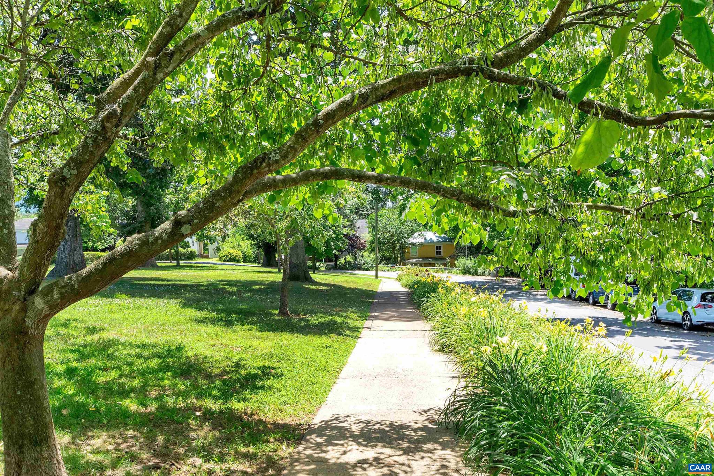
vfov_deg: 43.6
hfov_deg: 61.9
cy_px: 238
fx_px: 595
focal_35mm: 30
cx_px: 357
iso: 500
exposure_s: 1/500
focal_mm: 20
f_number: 8
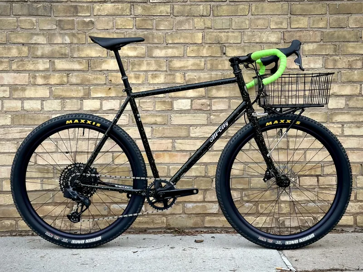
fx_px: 503
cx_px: 182
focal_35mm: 48
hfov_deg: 39.7
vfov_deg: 30.3
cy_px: 136
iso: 64
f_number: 1.78
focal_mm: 6.86
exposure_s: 1/226
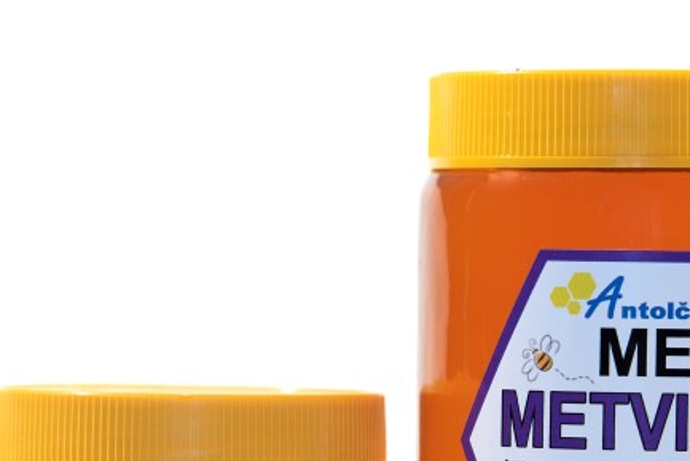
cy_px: 418
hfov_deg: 7.6
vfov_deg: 5.1
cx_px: 381
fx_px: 5176
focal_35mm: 270
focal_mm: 130
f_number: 5.6
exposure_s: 1/200
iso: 100
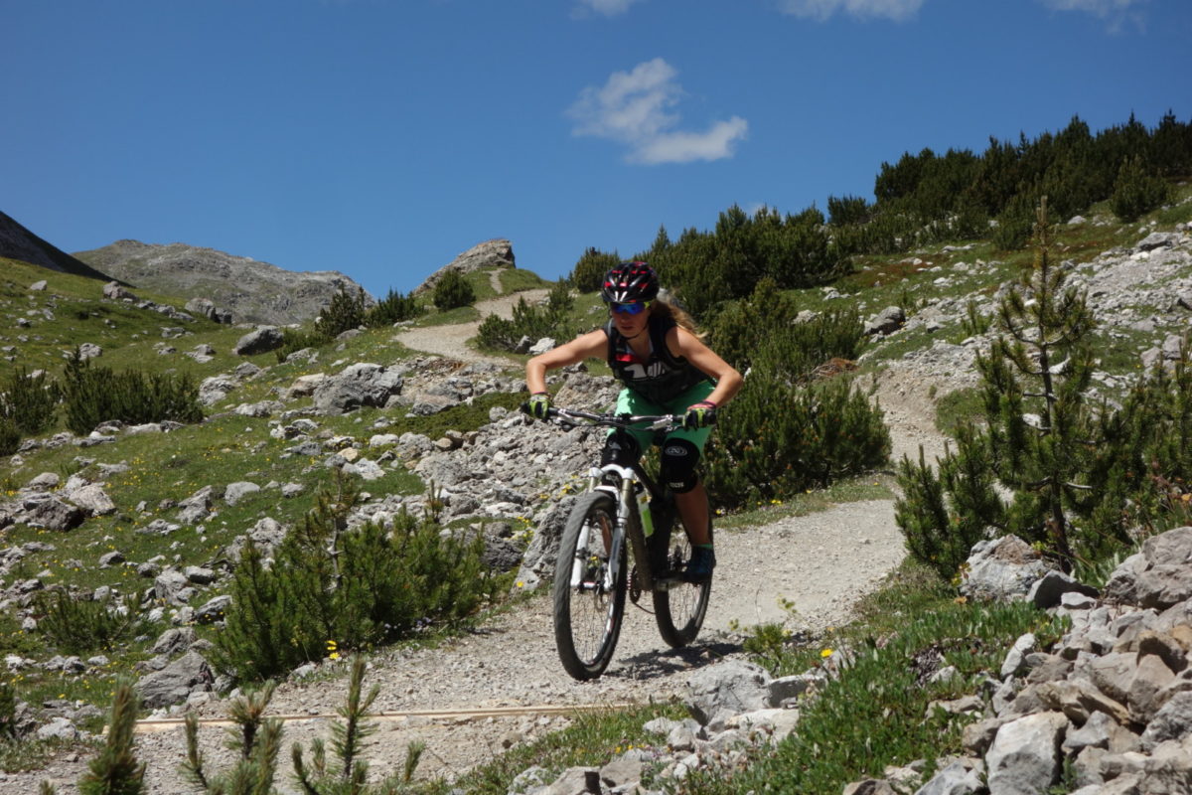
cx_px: 596
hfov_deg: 27.0
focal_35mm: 75
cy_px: 398
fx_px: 2483
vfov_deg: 18.2
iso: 125
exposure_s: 1/500
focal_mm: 27.86
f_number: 7.1
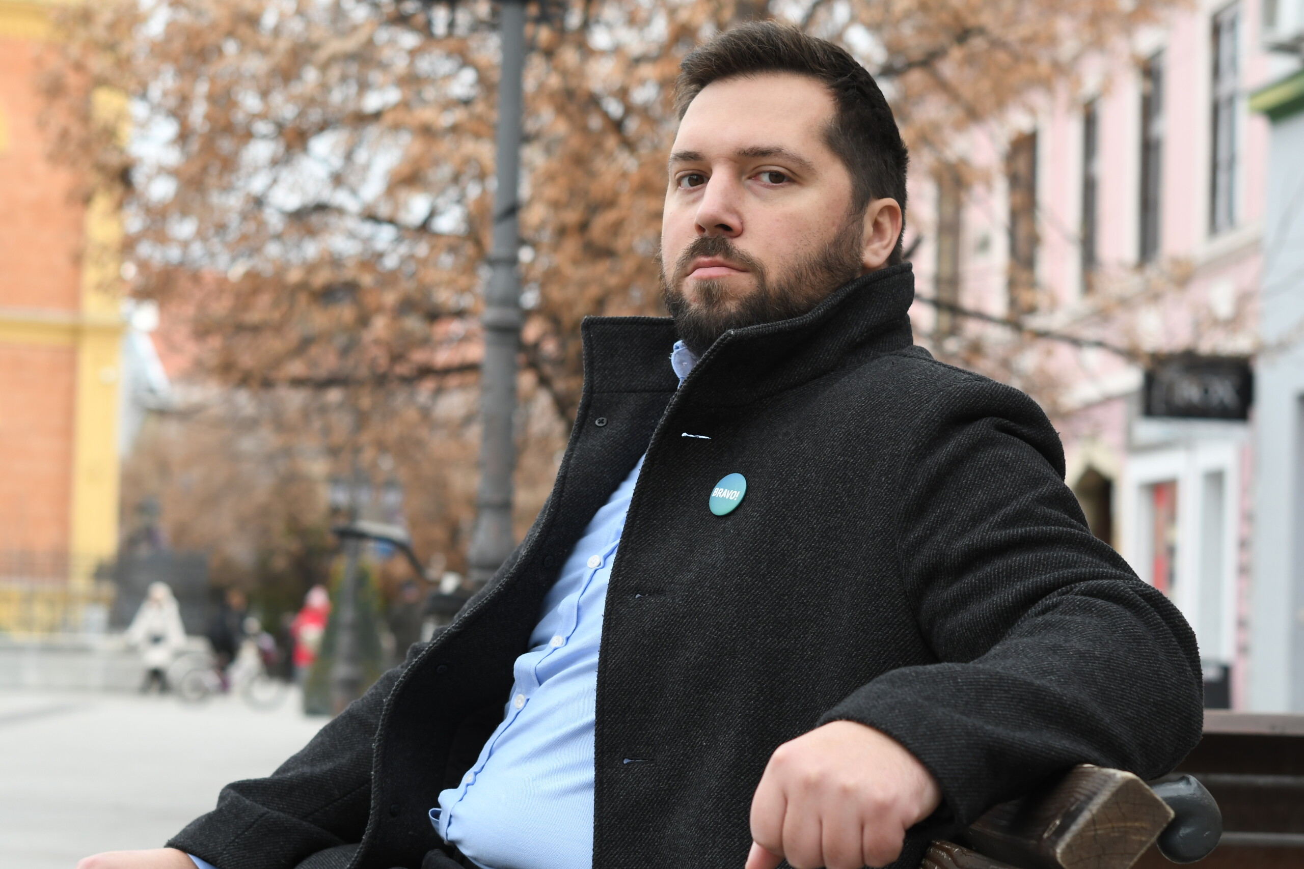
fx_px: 3260
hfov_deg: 22.6
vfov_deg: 15.2
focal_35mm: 90
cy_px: 434
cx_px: 652
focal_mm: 60
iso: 400
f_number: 5
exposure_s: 1/320
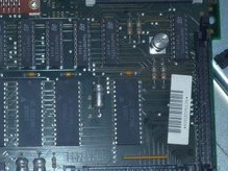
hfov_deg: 13.7
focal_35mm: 144
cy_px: 81
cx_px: 53
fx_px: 948
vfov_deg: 10.3
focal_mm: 10.4
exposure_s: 1/40
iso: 100
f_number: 4.7
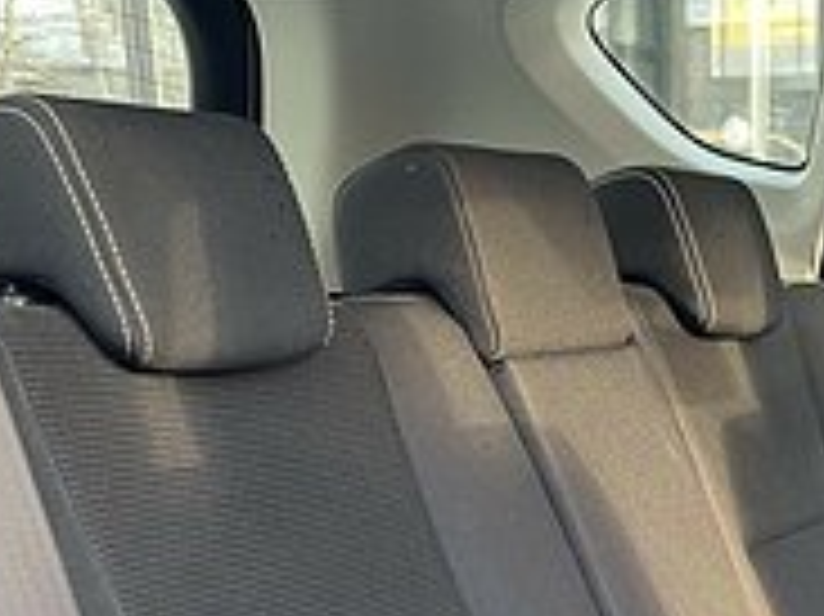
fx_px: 1855
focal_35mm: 78
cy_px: 836
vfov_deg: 17.5
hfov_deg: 24.4
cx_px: 734
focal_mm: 5.7
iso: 125
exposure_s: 1/95
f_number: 1.5
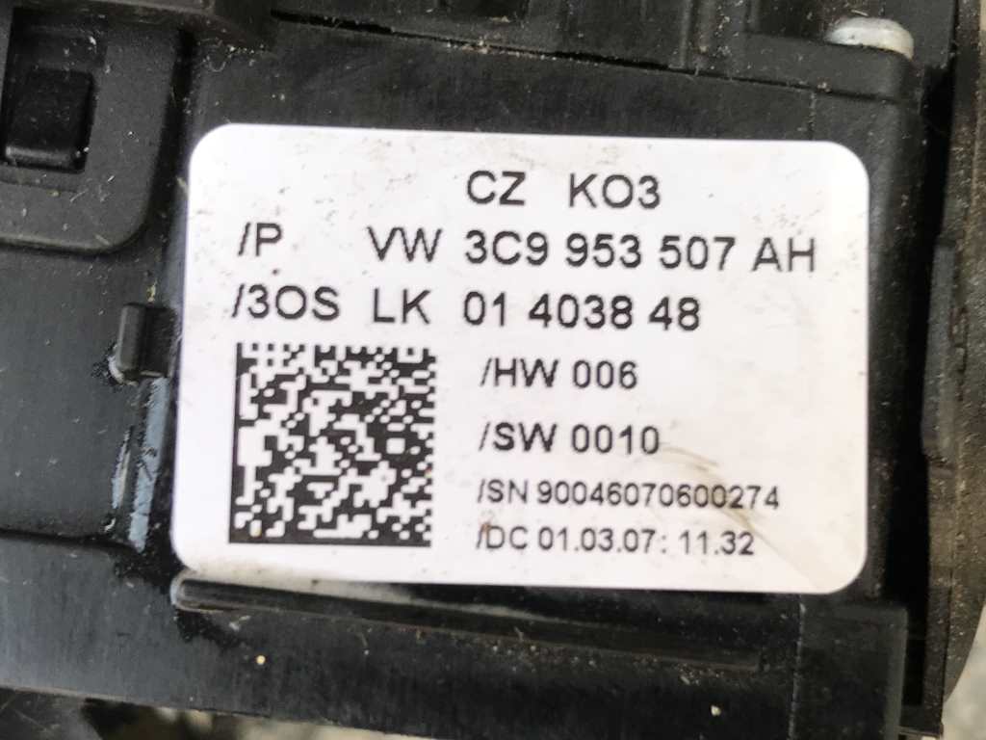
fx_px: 798
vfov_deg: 49.7
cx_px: 493
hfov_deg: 63.4
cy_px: 370
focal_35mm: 28
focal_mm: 3.99
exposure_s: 1/100
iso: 25
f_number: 1.8
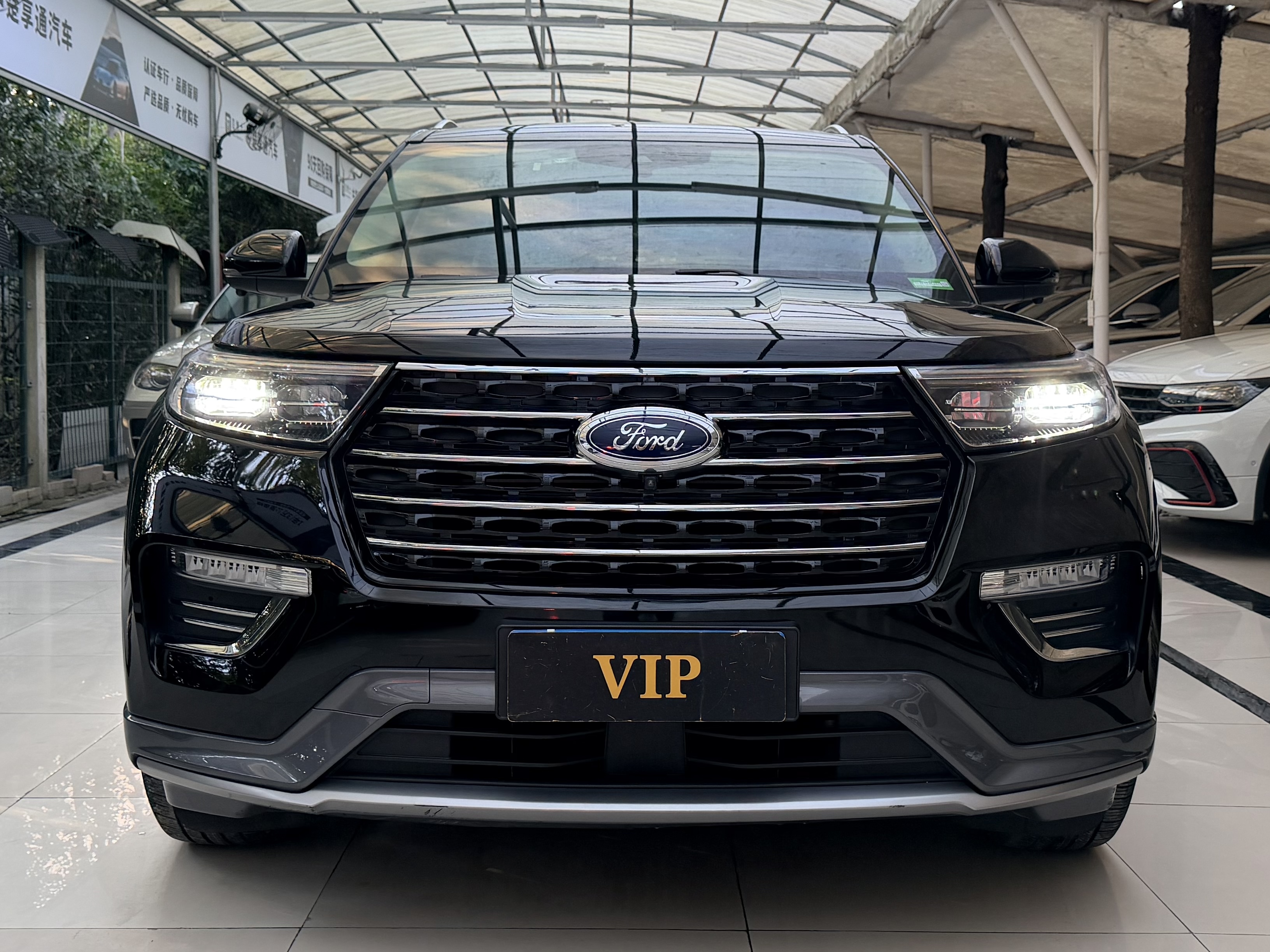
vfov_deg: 56.8
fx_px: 881
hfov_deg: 71.6
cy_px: 476
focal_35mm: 24
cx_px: 635
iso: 125
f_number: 1.78
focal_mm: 6.76
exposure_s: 1/196
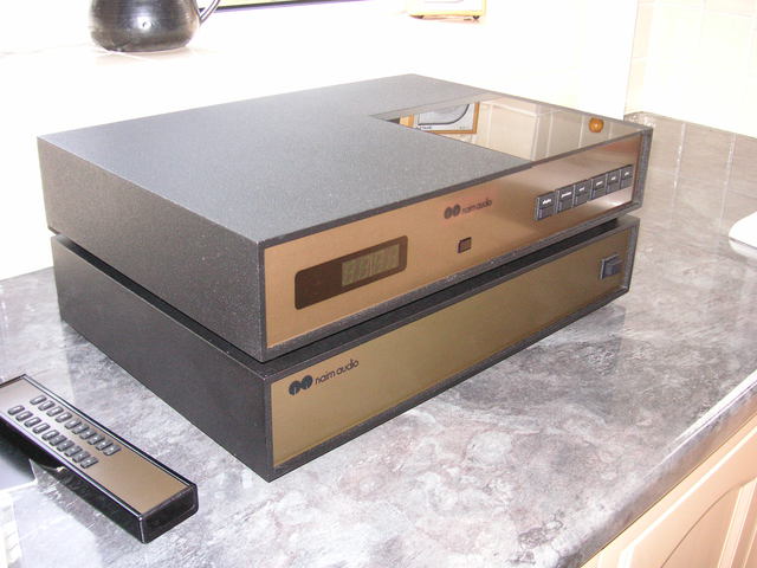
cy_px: 284
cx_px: 378
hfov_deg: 50.1
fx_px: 809
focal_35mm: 37
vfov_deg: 38.7
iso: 160
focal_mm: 6.1
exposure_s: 1/45
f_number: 2.8
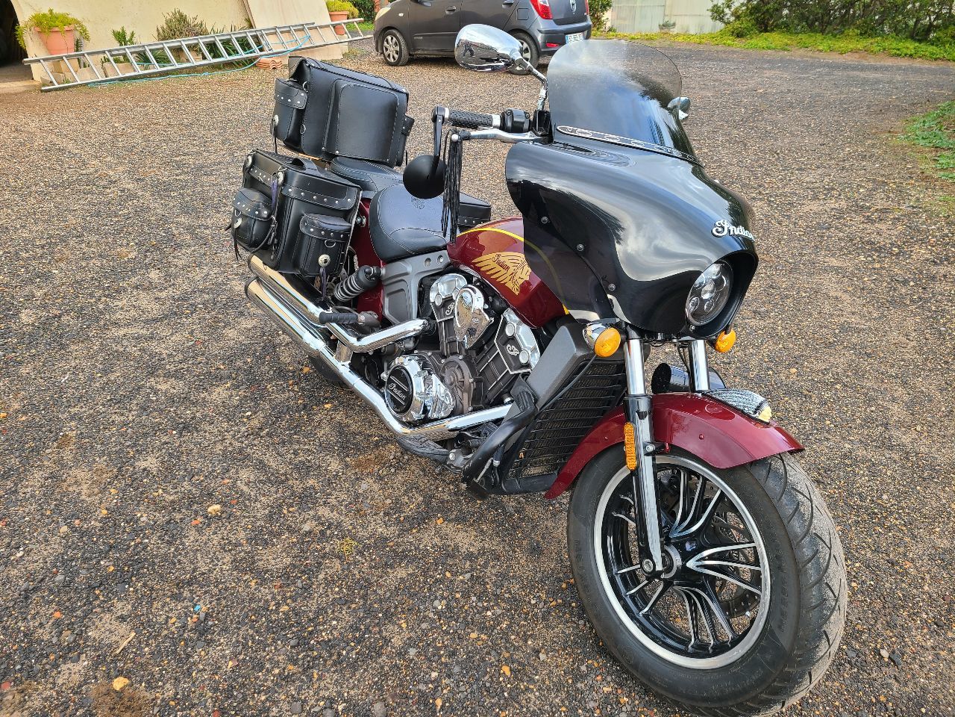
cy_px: 358
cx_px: 478
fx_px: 717
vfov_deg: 53.1
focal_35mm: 26
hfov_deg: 67.3
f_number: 1.8
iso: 40
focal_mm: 5.4
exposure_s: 1/133
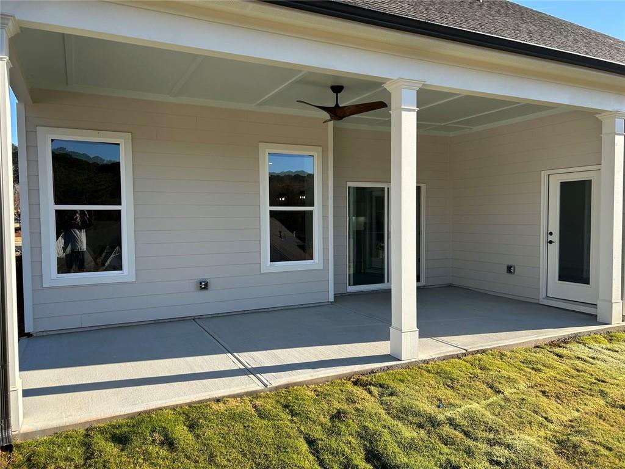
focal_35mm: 26
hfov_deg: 67.3
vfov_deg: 53.1
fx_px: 469
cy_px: 234
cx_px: 312
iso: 50
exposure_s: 1/1724
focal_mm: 5.7
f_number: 1.5
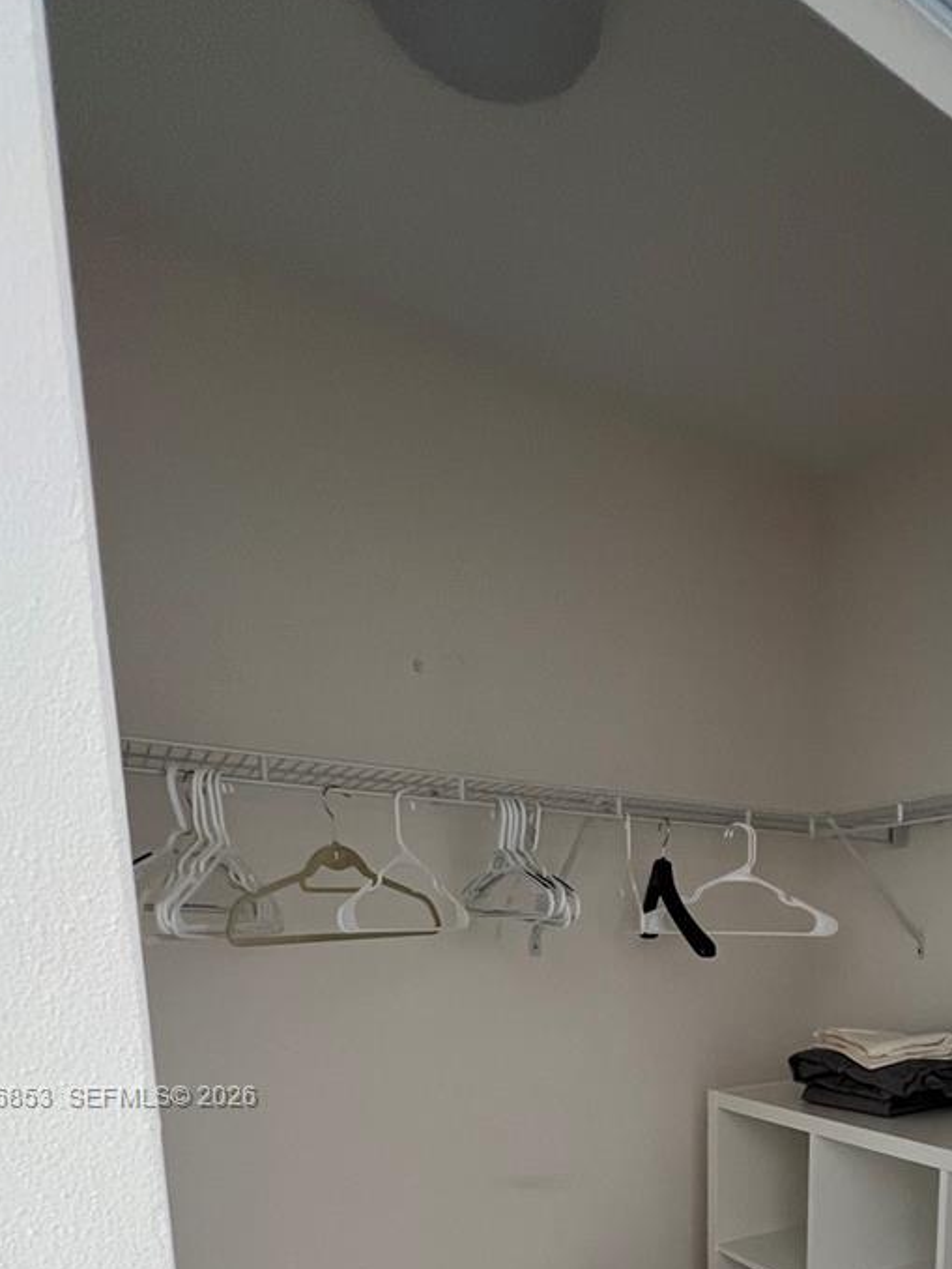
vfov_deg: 63.9
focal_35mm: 23
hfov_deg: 55.1
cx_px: 752
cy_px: 1099
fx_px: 843
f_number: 1.8
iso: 250
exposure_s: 1/60
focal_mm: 1.57
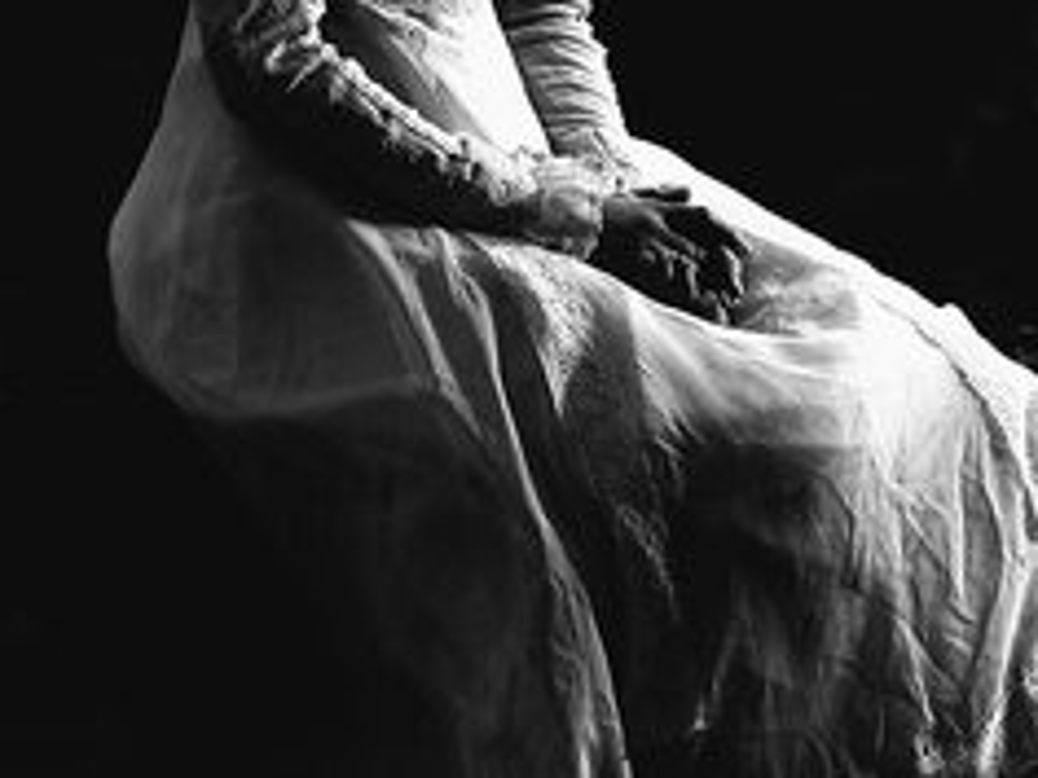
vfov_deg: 7.2
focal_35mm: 205
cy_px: 426
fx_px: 6147
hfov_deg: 9.6
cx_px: 836
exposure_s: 1/1000
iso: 200
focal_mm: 56
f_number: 2.2
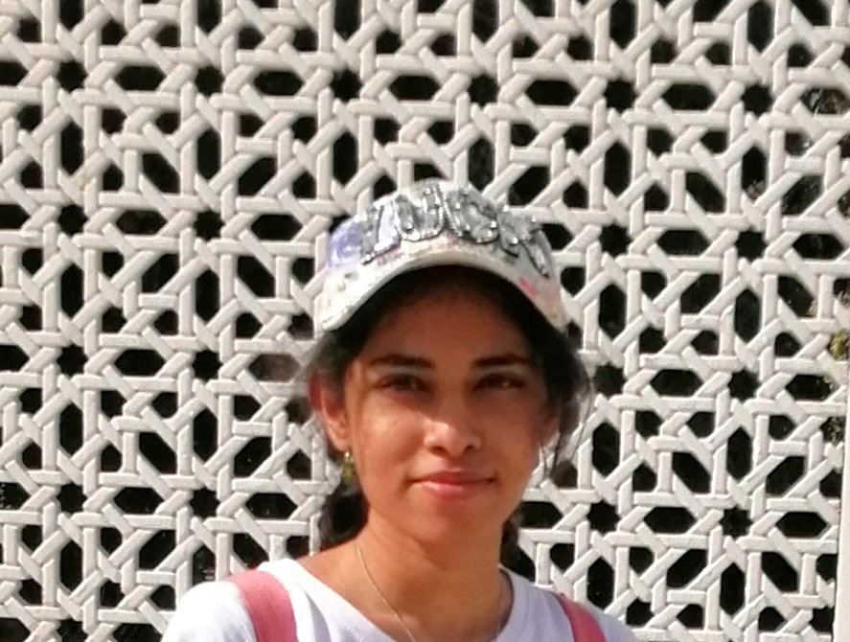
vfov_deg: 53.3
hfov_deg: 67.2
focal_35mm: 26
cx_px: 425
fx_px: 640
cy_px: 321
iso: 50
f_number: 1.8
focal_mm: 3.62
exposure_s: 1/2110
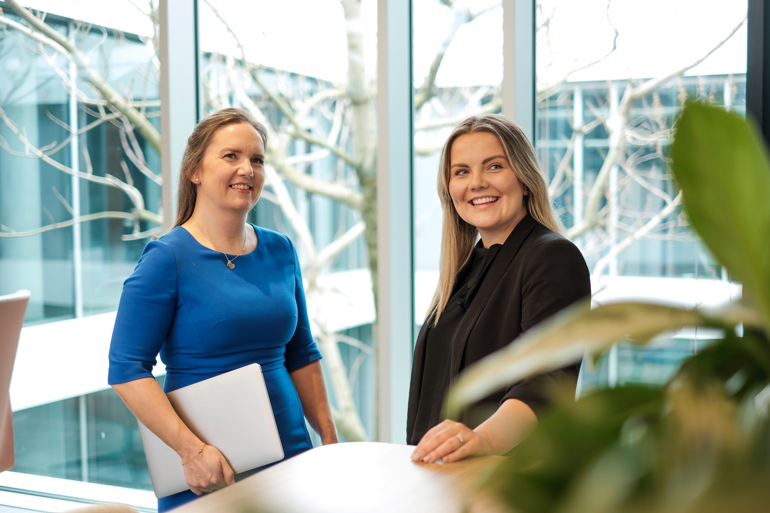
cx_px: 385
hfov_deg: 37.5
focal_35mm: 53
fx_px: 1134
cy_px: 256
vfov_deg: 25.5
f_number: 1.4
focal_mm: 35
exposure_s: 1/125
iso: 100
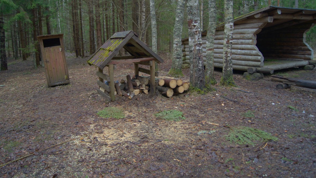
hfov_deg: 66.1
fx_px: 243
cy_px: 71
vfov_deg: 40.0
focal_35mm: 29
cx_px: 155
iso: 100
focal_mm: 18
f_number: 3.5
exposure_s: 1/20
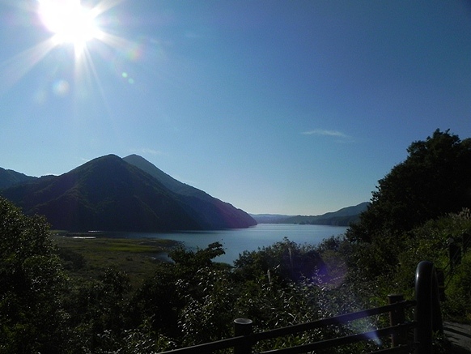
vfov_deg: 53.1
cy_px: 177
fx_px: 354
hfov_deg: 67.3
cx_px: 236
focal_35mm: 26
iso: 160
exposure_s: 1/2000
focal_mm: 4.6
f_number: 8
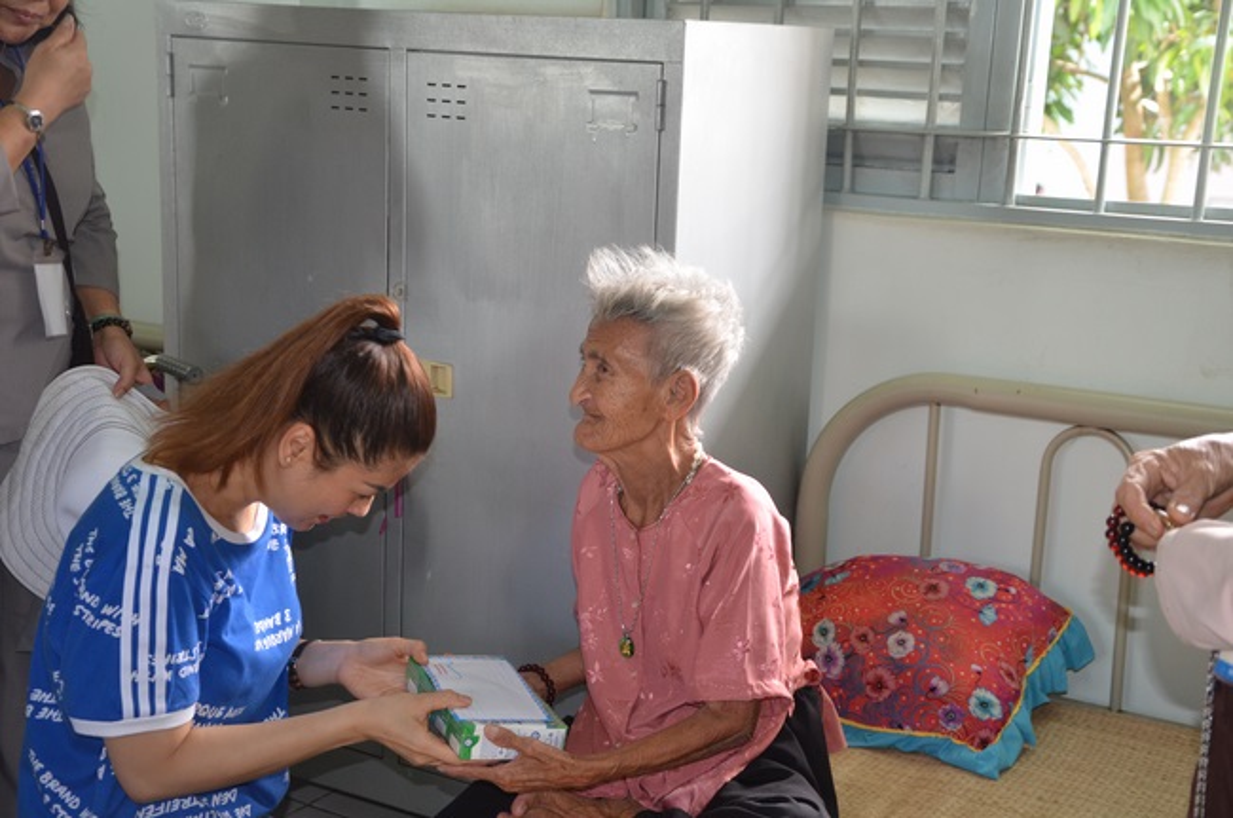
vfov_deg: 25.7
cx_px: 616
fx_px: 1795
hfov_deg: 37.9
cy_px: 409
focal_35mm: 52
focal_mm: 35
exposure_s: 1/100
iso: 640
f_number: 4.5
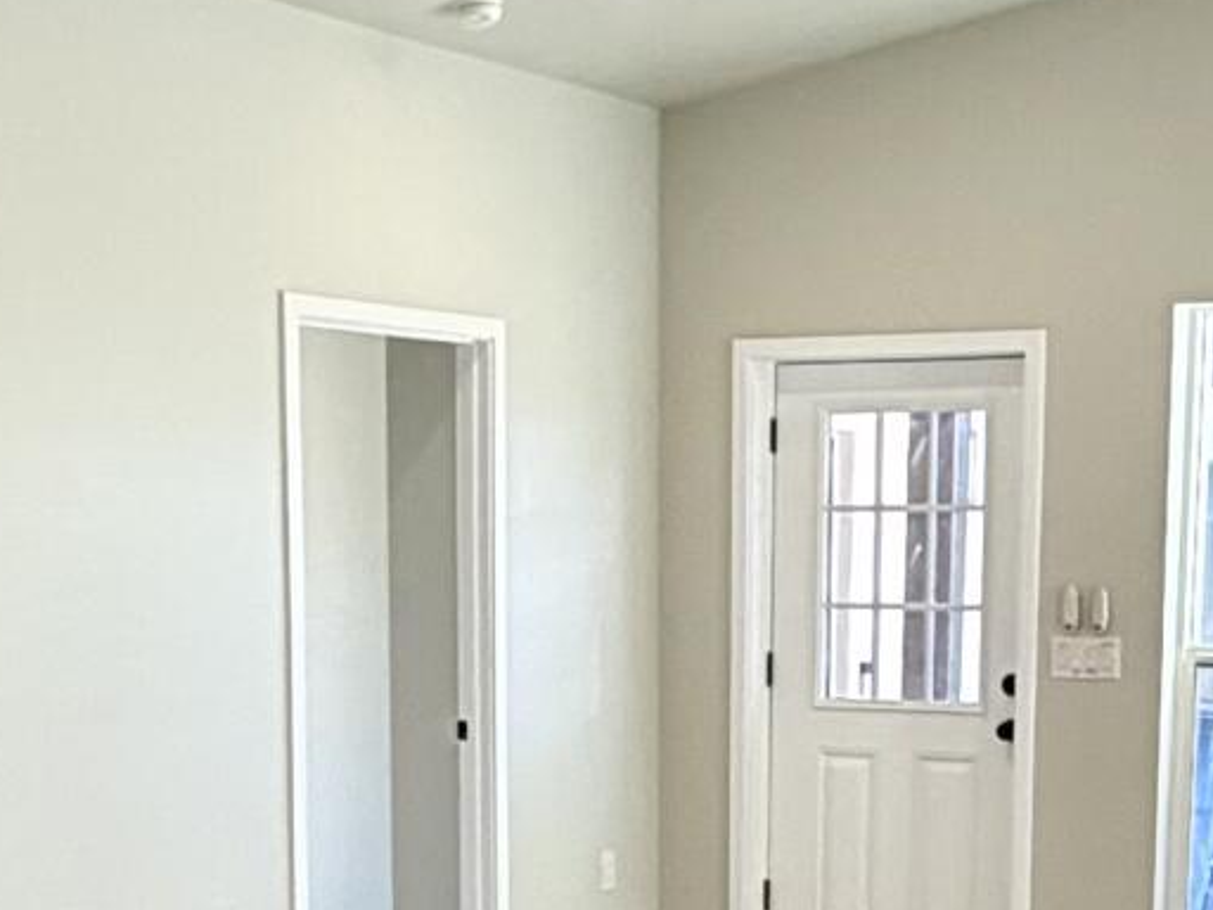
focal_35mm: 82
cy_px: 1040
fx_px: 2873
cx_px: 713
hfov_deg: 23.8
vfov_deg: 17.3
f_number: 2.2
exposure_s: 1/120
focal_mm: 2.22
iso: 125
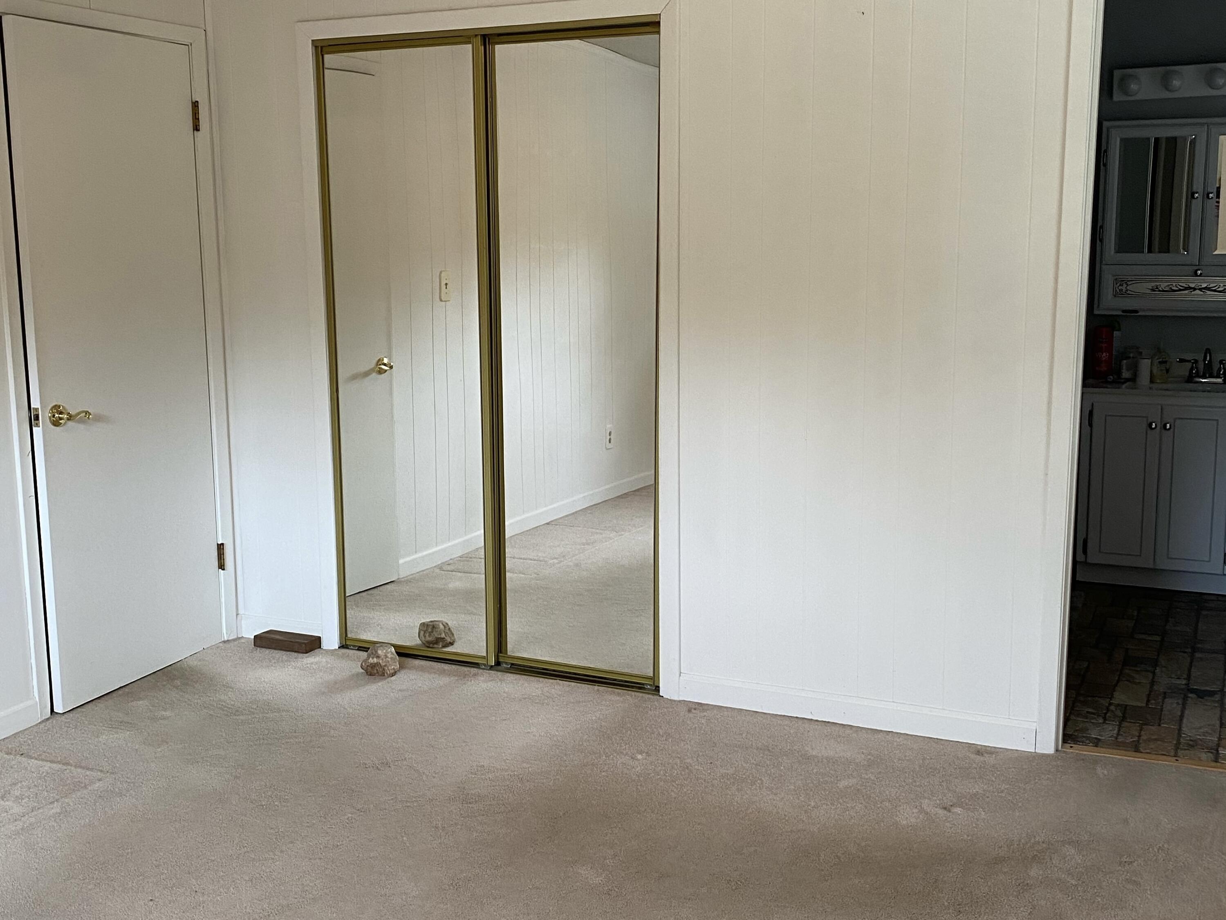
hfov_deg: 67.3
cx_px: 613
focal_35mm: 26
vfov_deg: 53.1
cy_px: 460
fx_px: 921
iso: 100
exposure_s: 1/60
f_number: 1.8
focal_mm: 4.25
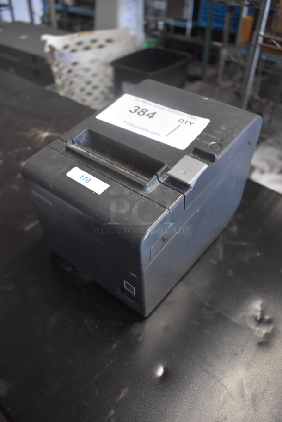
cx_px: 141
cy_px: 211
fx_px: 317
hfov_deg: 48.0
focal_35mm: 27
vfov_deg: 67.3
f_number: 4
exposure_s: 1/60
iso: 2000
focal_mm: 18
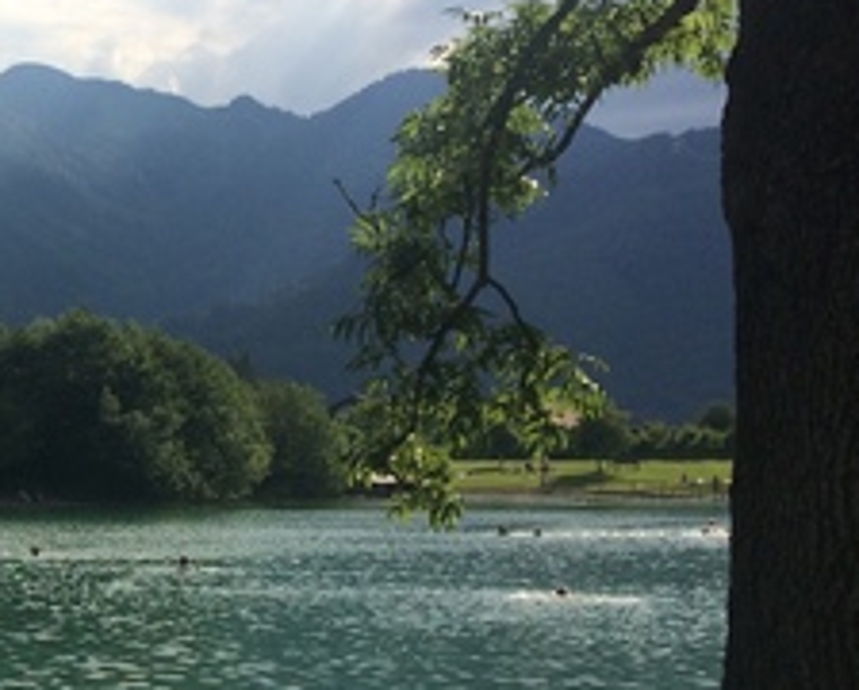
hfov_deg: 23.1
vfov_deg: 20.7
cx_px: -228
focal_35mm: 74
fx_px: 1885
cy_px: 418
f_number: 2.2
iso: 32
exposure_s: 1/2933
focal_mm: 4.15
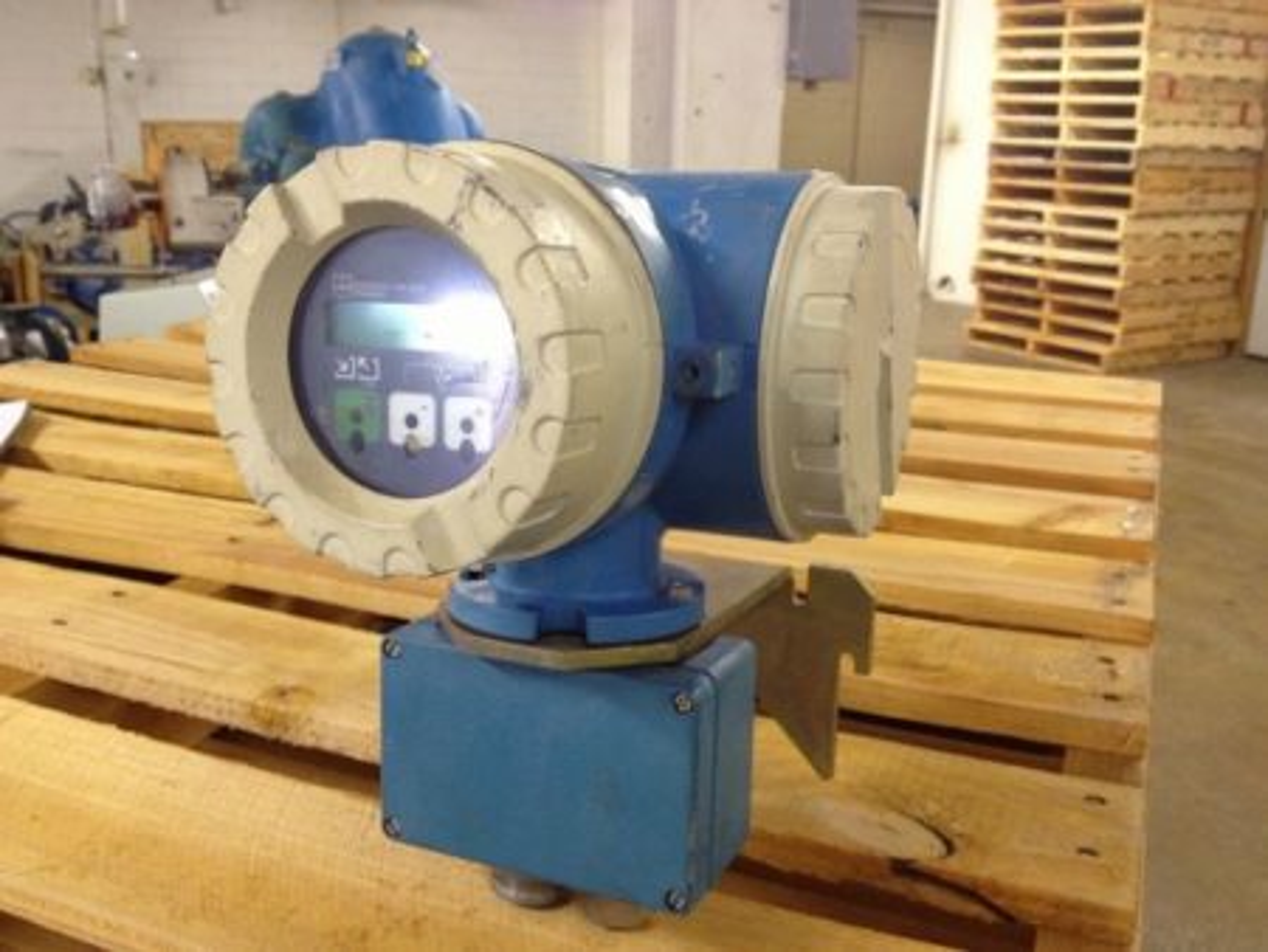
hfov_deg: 52.6
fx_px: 1283
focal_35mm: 35
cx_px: 634
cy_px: 476
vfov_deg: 40.7
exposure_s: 1/20
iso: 160
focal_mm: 4.28
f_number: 2.4
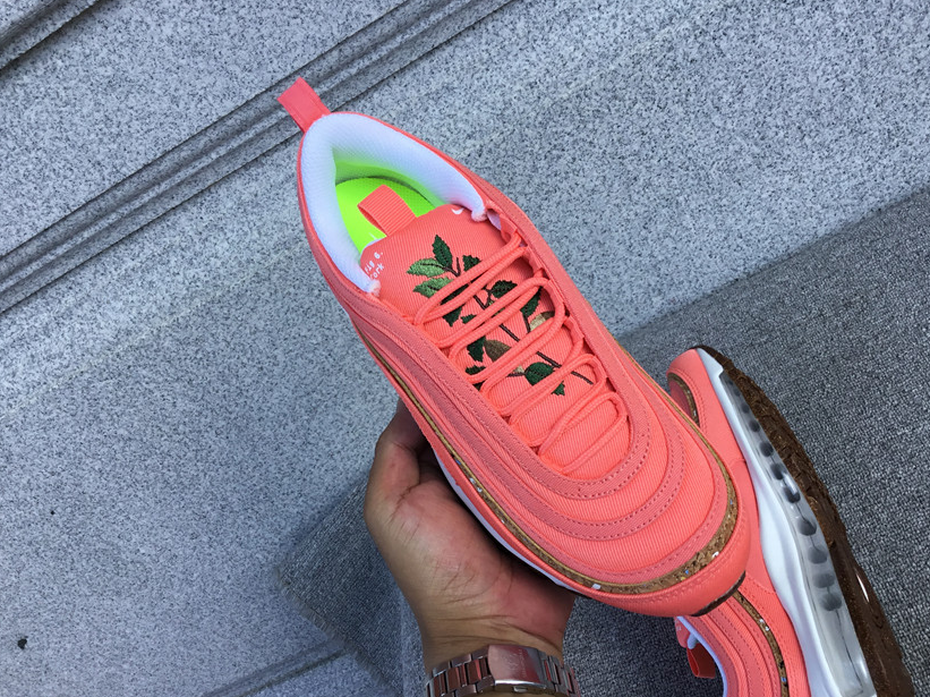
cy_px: 361
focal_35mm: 34
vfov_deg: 41.8
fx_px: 913
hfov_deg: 54.0
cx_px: 476
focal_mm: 3.3
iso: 25
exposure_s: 1/242
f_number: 2.4
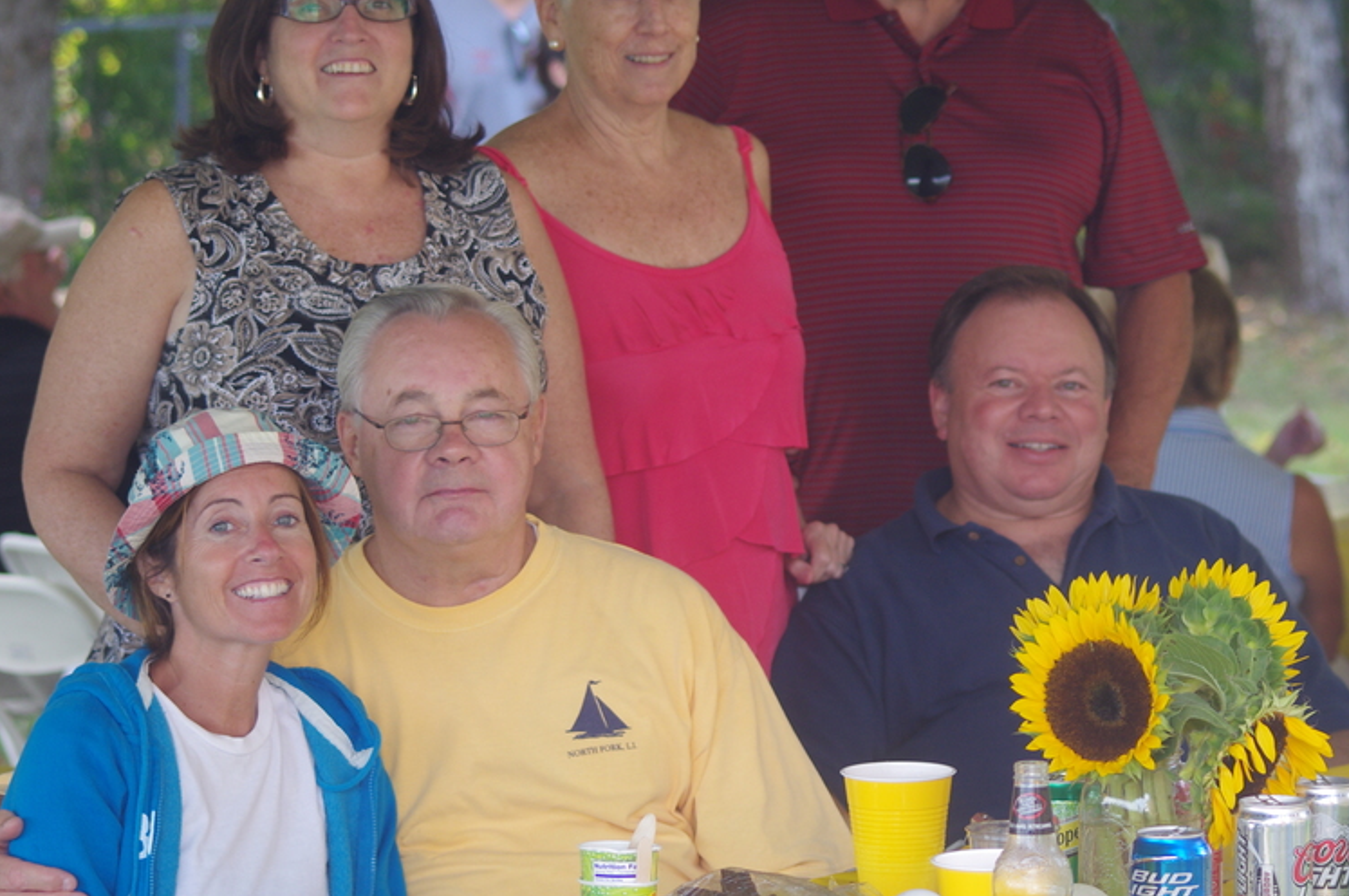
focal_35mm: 144
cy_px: 349
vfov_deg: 9.5
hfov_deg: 14.3
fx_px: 5389
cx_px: 793
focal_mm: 70
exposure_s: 1/100
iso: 200
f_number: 4
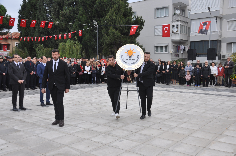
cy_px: 78
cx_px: 118
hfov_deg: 51.3
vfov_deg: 35.4
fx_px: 246
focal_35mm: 38
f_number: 8
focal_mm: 25
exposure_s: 1/60
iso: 200
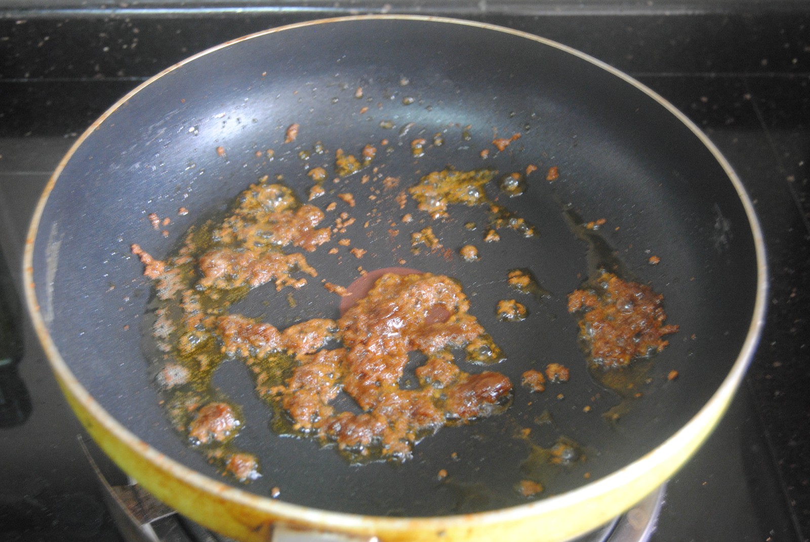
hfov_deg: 41.1
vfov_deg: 28.2
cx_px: 405
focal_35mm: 48
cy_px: 271
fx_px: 1081
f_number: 5.6
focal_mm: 32
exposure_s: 1/13
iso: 800
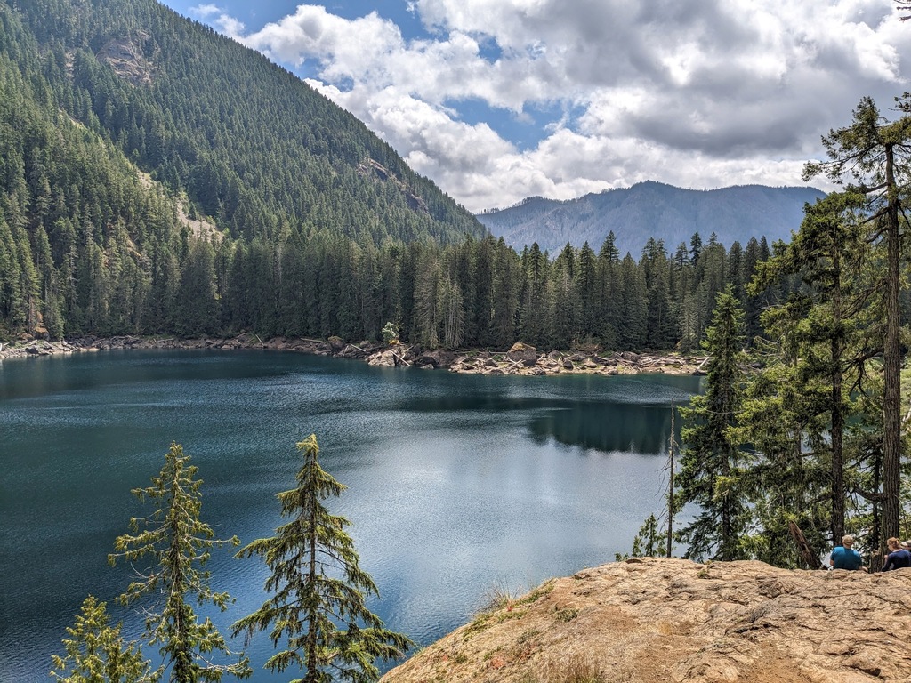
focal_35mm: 27
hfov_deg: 65.3
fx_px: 711
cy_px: 342
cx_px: 456
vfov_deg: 51.4
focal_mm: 4.38
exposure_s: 1/7812
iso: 66
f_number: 1.73
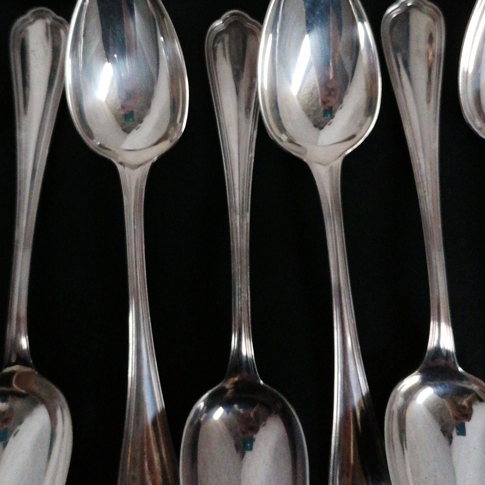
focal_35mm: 46
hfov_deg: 36.8
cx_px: 221
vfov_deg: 36.3
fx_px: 729
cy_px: 148
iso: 1250
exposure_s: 1/16.7
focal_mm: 4.75
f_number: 1.8
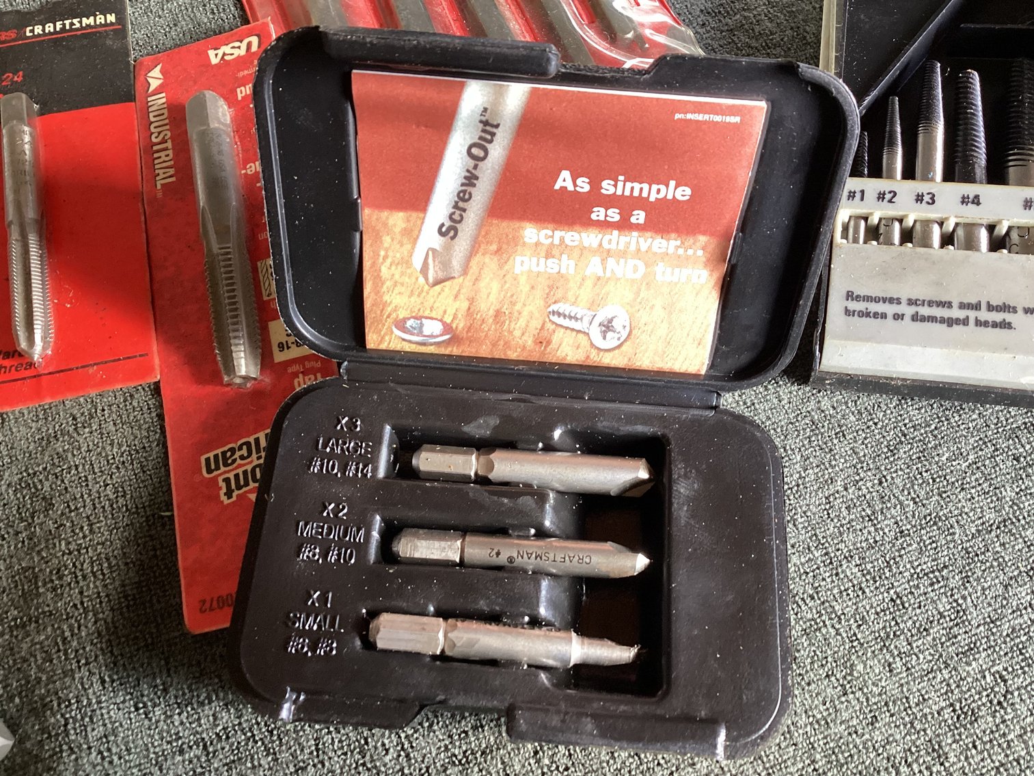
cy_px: 388
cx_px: 517
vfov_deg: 45.4
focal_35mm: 31
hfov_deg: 58.3
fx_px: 926
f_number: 2.4
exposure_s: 1/50
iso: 200
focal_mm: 3.3
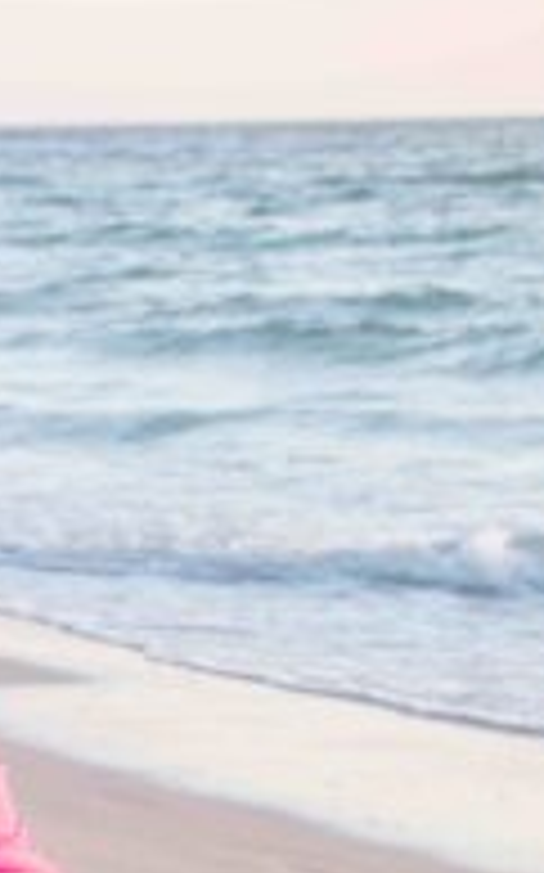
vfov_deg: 13.8
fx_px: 3587
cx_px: -198
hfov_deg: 8.5
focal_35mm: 151
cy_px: 657
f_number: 6.3
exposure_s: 1/125
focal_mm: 48
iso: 400
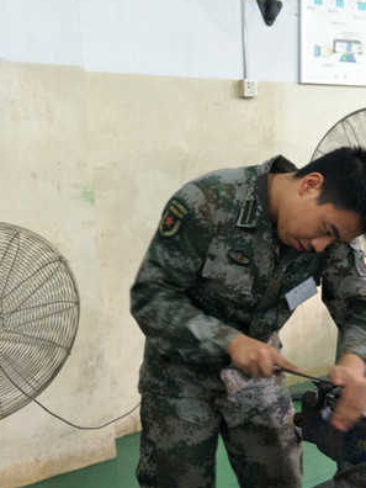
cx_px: 290
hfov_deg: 37.4
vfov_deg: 49.5
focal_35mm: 37
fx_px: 522
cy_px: 314
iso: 239
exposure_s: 1/33.3
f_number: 2
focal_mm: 3.79
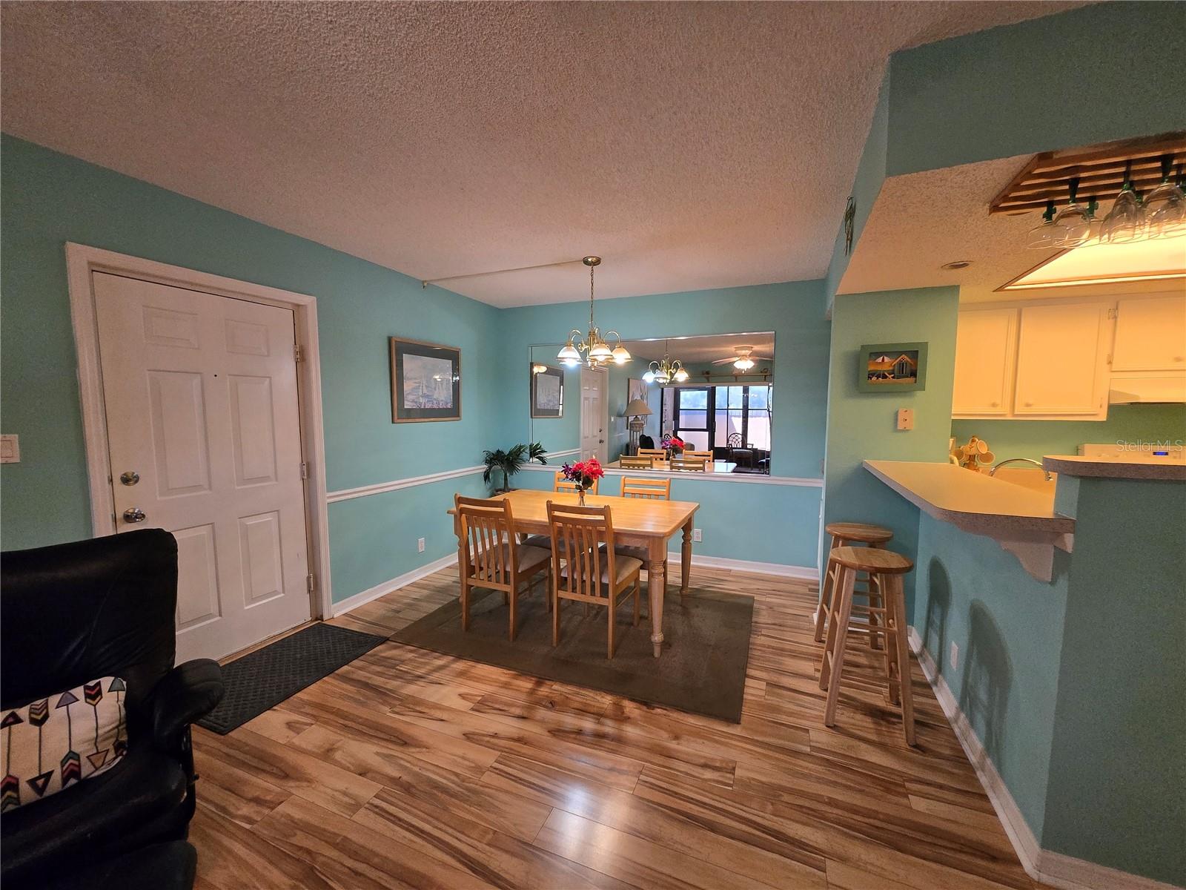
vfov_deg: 89.9
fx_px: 445
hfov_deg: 106.2
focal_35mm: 13
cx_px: 593
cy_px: 445
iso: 200
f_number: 2.2
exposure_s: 1/60
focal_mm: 1.7
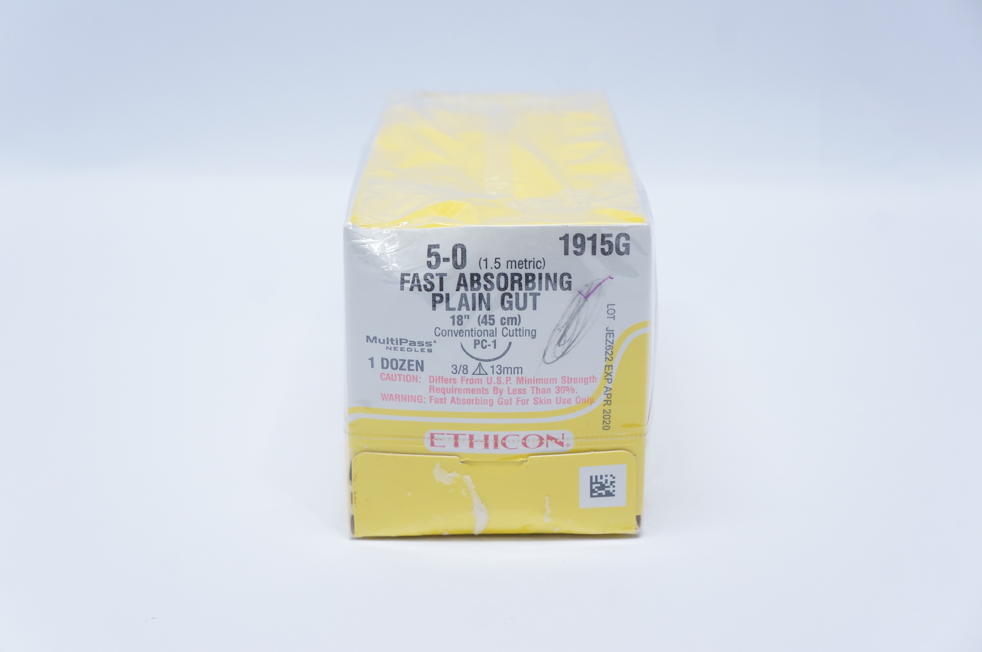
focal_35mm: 50
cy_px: 326
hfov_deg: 40.0
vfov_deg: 27.2
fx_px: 1349
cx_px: 491
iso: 800
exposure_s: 1/60
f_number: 6.3
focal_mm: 33
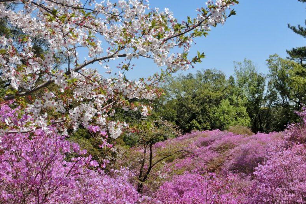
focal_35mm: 55
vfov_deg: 24.6
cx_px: 152
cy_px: 113
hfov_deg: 36.3
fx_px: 467
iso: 80
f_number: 4.7
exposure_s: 1/800
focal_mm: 9.3
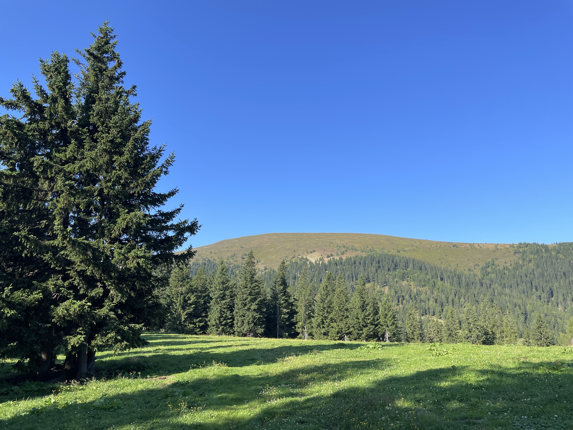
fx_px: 430
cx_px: 286
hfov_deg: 67.3
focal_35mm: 26
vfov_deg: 53.1
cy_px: 215
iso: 32
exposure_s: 1/1742
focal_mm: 4.2
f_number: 1.6
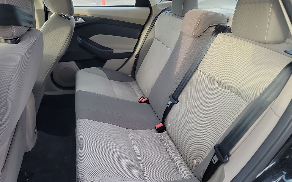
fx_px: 207
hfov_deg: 70.4
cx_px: 147
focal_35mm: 26
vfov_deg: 47.5
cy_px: 100
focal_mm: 6.7
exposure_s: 1/59
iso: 105
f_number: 1.8
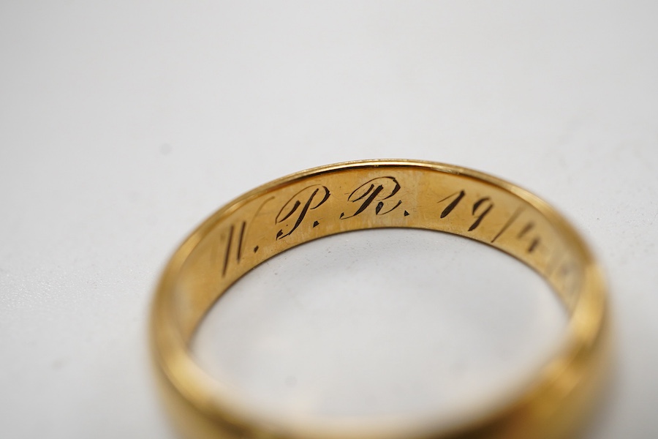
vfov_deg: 29.9
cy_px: 220
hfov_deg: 43.6
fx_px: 822
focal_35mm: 45
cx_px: 329
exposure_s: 1/125
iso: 1250
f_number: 11
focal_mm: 30
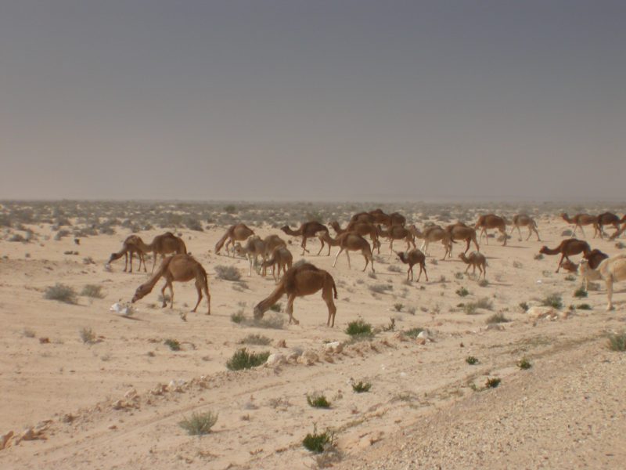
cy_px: 235
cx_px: 313
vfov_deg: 9.6
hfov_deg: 12.8
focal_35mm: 154
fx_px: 2785
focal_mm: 31.9
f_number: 6.5
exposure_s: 1/313
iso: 100
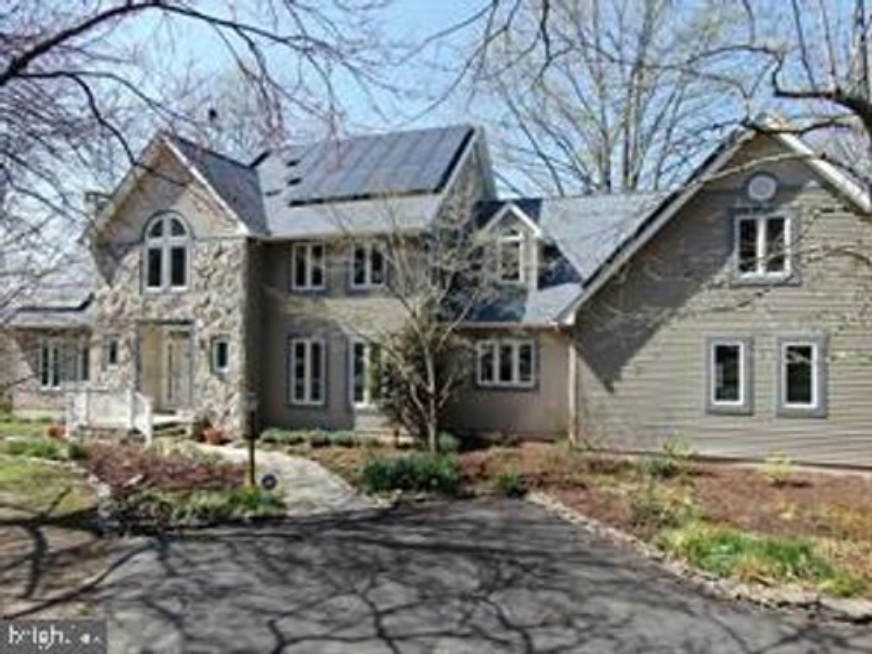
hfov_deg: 71.6
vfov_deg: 56.8
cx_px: 436
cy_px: 327
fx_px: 605
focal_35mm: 24
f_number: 2.8
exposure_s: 1/640
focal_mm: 4.39
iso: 110
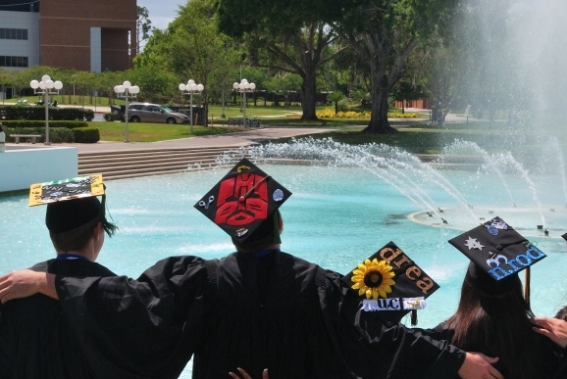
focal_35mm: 73
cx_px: 405
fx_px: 1149
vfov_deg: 18.7
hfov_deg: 27.4
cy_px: 270
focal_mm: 29
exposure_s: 1/200
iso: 100
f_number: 14
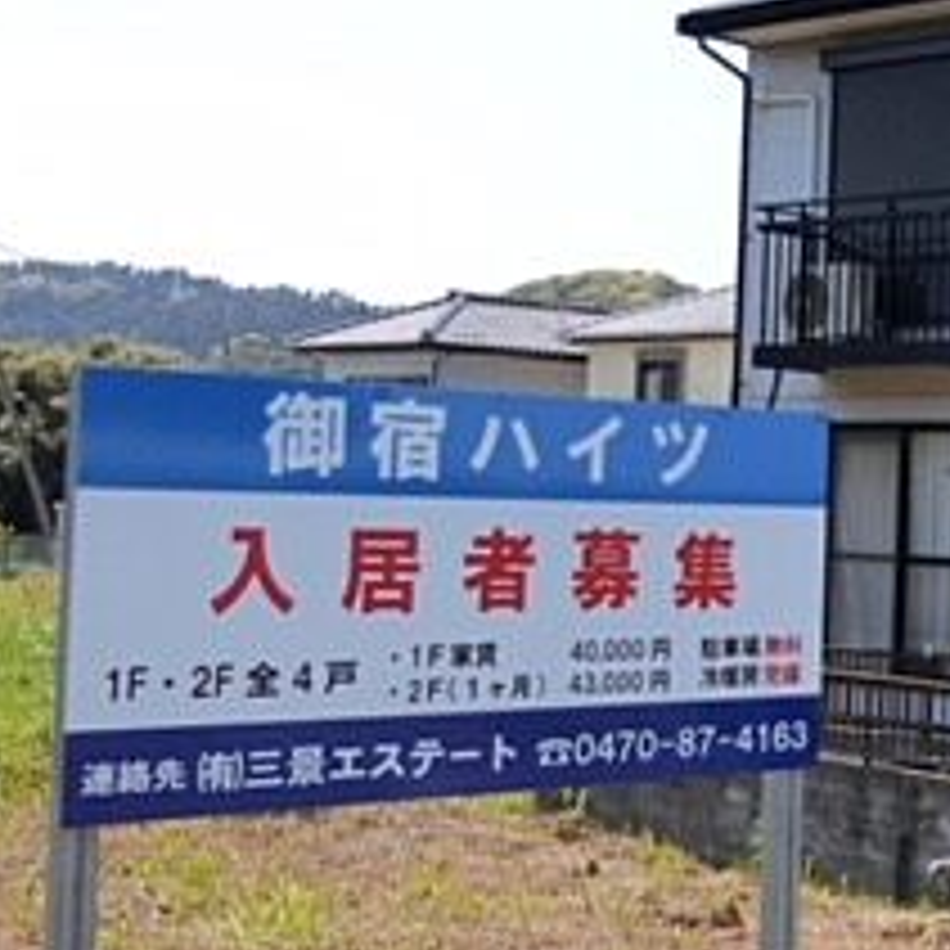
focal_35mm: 67
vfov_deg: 25.7
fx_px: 2080
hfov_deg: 23.1
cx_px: 1207
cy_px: 428
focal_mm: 4.5
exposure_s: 1/800
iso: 80
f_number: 3.5
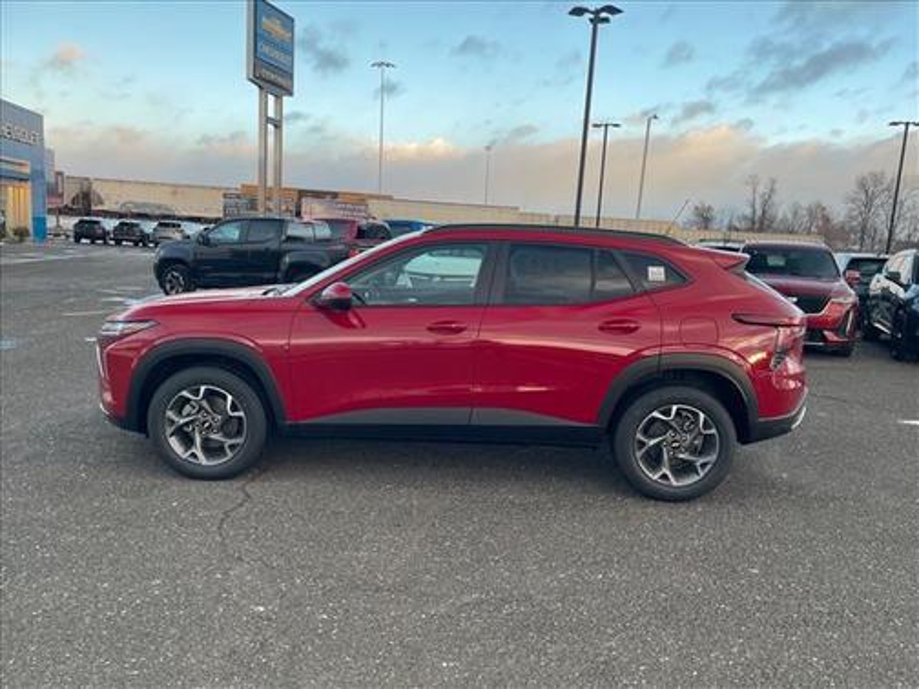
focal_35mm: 26
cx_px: 460
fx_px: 690
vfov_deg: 53.1
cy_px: 344
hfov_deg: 67.3
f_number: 1.6
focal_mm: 4.2
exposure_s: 1/132
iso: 32
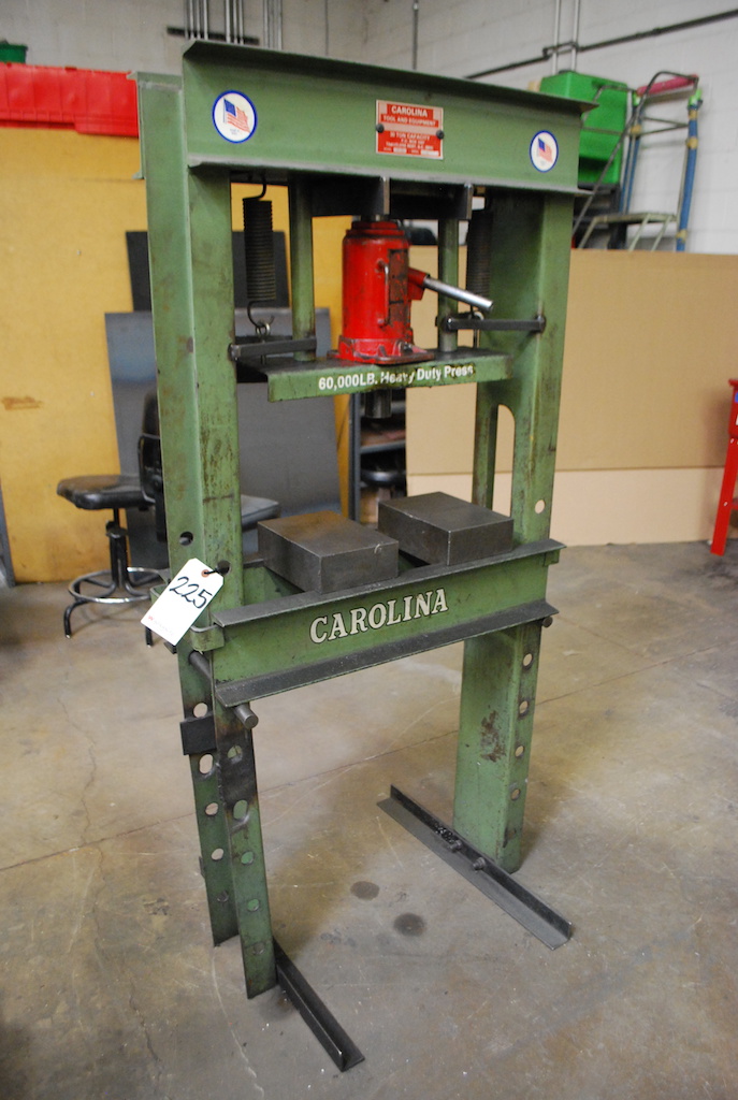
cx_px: 369
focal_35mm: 27
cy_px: 550
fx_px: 827
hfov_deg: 48.1
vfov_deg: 67.3
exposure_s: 1/15
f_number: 3.5
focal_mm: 18
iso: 1600
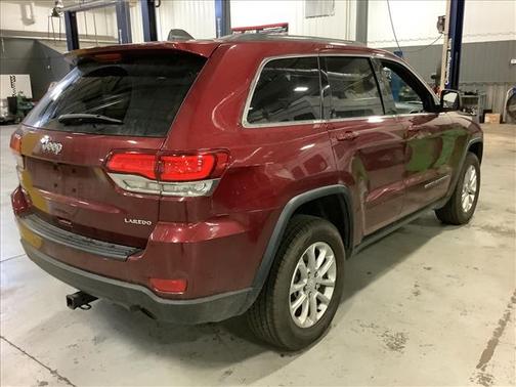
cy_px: 194
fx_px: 462
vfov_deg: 45.4
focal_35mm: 31
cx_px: 258
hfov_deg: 58.4
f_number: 2.4
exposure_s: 1/25
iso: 640
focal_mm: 3.3
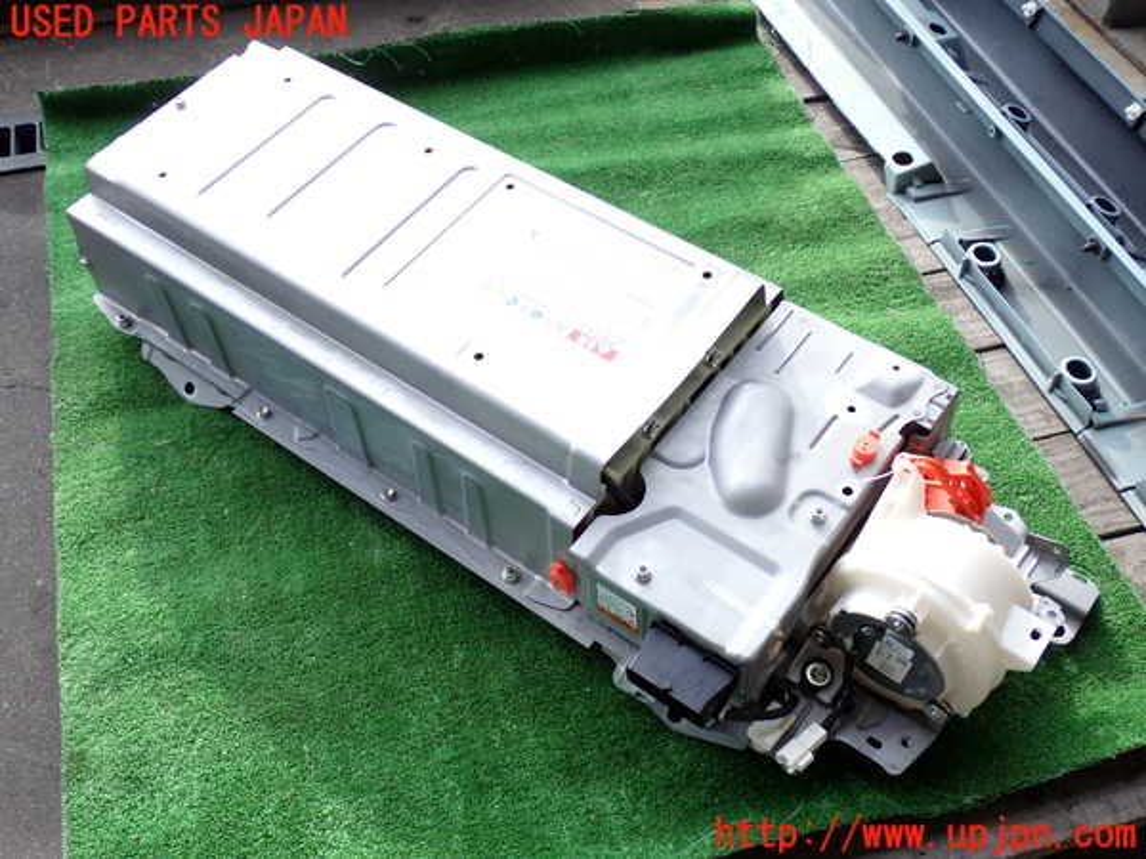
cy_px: 430
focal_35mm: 38
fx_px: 1258
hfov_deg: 49.0
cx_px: 573
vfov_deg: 37.7
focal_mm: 6.83
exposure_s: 1/200
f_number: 2.7
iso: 100
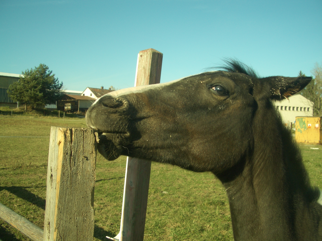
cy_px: 120
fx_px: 326
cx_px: 161
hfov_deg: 52.6
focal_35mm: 35
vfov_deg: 40.7
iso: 50
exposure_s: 1/400
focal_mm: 5.8
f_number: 4.3
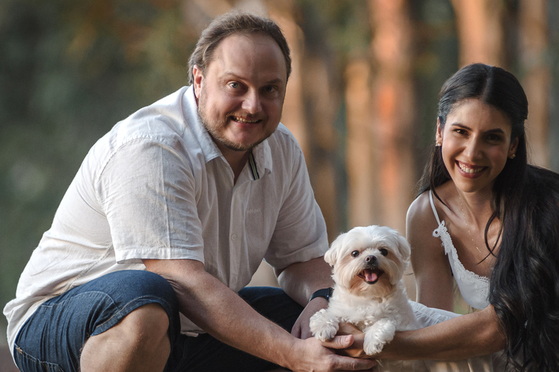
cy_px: 246
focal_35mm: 519
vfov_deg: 2.6
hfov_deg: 4.0
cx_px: 354
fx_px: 8055
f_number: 4
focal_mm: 200
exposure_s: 1/250
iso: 560
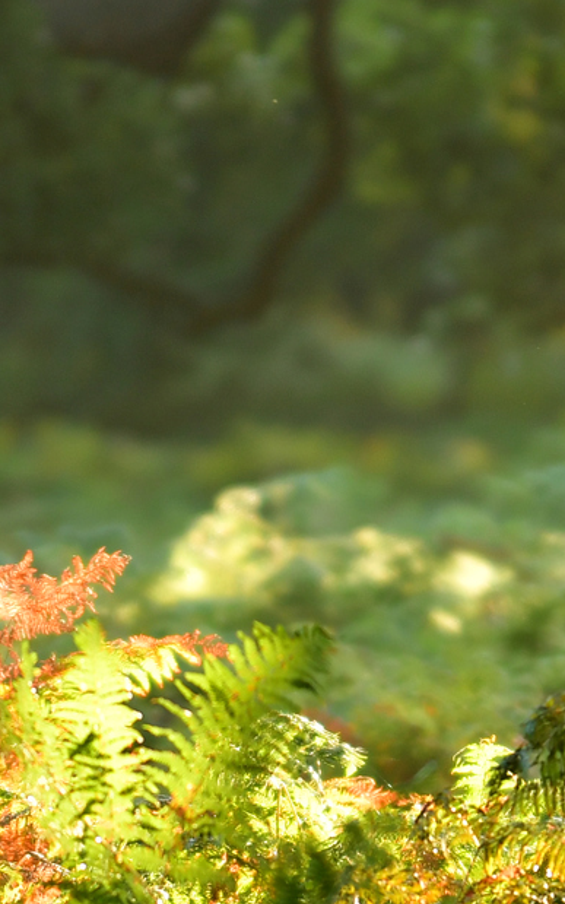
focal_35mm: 691
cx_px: 550
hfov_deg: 1.9
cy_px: 618
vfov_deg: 3.0
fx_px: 17020
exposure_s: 1/320
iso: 250
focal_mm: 200
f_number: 2.8
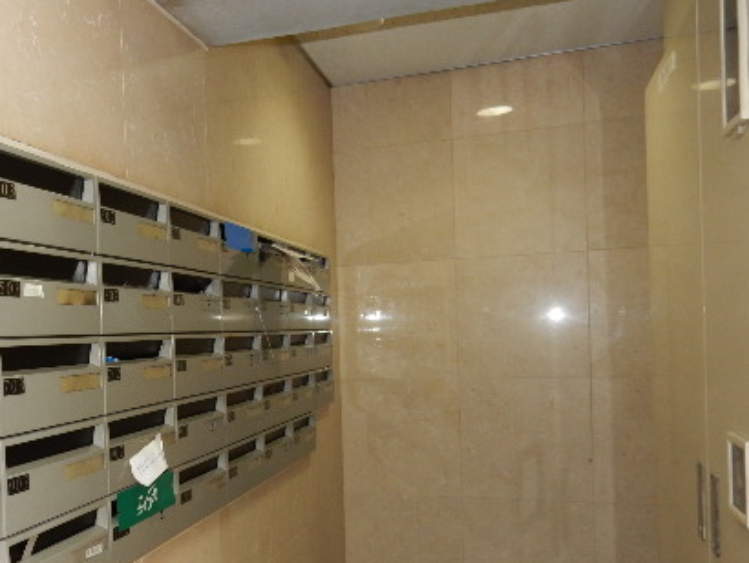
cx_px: 175
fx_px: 844
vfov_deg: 36.7
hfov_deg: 45.9
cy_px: 349
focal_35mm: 39
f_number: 3.7
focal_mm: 4.5
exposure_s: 1/30
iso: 200
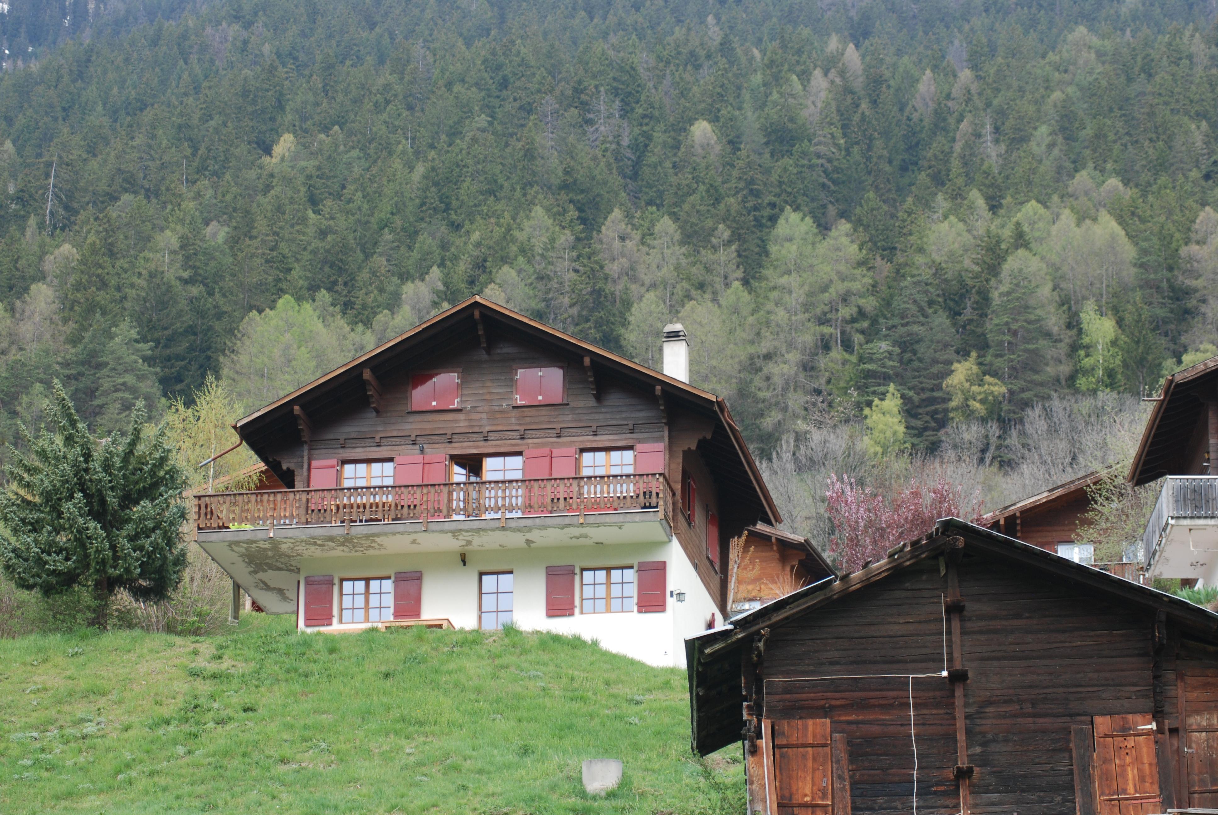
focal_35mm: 112
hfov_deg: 18.2
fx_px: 3811
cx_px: 609
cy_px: 408
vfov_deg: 12.2
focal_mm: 75
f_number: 4.5
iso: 200
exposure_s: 1/320
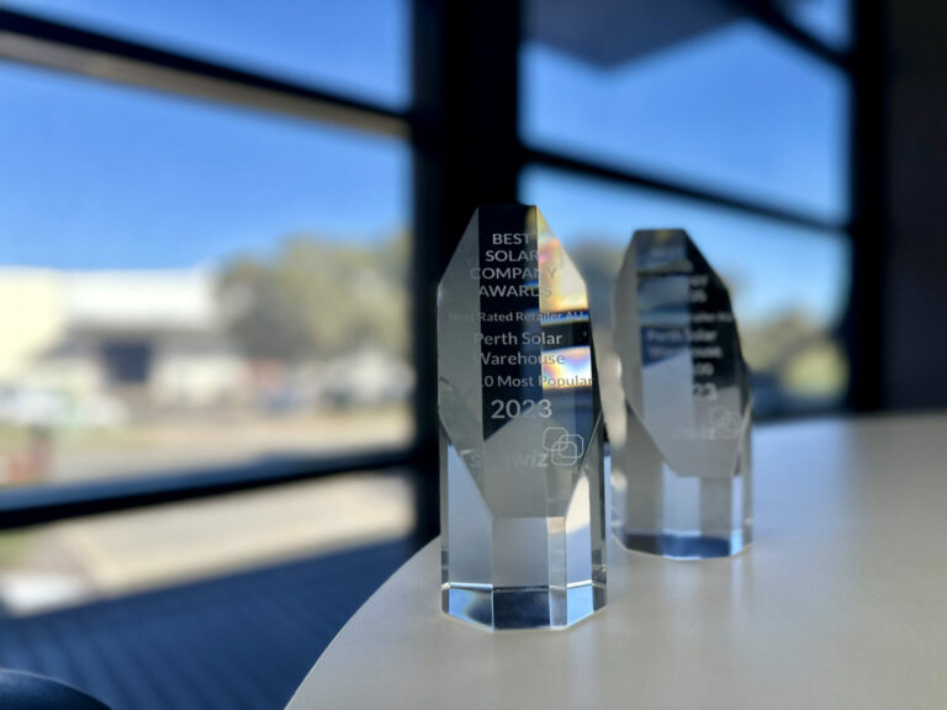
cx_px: 474
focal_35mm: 24
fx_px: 657
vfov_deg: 56.8
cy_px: 355
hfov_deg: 71.6
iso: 80
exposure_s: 1/879
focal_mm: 6.86
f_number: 1.78
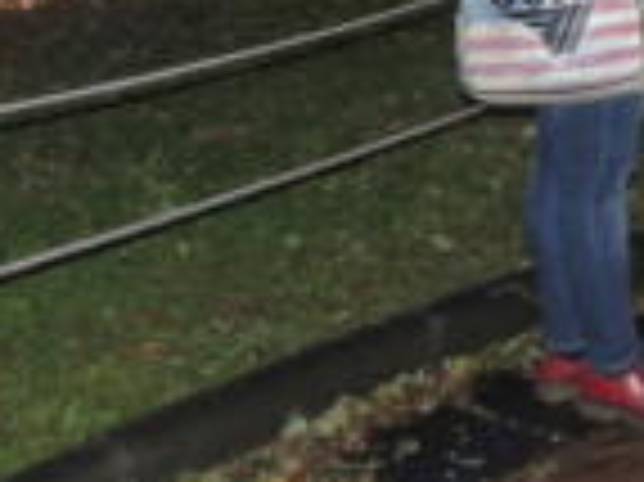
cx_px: 495
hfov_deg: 23.0
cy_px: -264
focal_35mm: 84
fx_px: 1561
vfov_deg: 15.9
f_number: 3
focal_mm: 4.3
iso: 200
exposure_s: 1/30
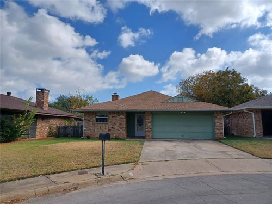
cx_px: 136
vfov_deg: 54.9
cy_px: 102
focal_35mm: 25
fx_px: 196
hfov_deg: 69.4
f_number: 1.8
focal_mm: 4.6
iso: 32
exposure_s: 1/591
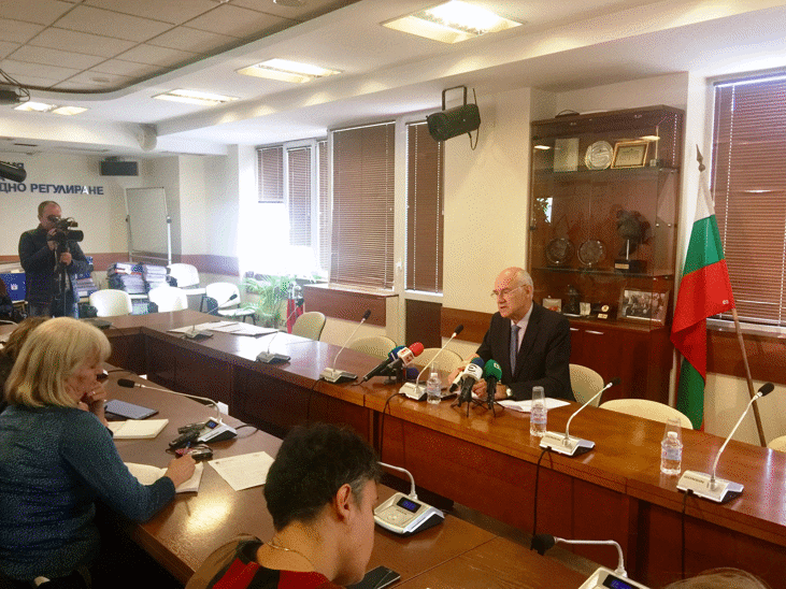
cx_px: 393
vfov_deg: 48.2
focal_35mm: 29
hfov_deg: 61.7
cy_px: 294
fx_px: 658
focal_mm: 4.15
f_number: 2.2
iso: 125
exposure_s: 1/17
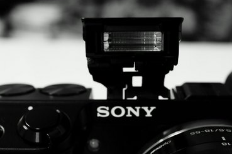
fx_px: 393
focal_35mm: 61
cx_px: 132
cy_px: 90
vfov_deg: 22.2
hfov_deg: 32.8
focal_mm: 30
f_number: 7.1
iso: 1600
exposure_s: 1/15
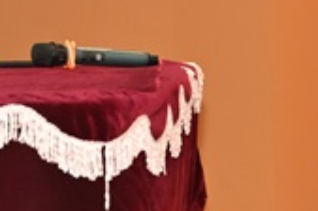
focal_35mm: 223
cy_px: 150
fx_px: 1966
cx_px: 615
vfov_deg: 6.1
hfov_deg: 8.8
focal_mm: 47
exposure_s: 1/250
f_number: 4
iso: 2000
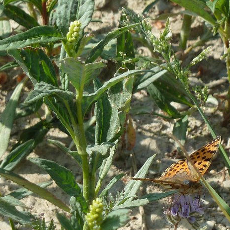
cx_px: 181
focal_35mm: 780
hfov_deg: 2.2
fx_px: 5863
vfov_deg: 2.2
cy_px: 157
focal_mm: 49.2
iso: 80
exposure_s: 1/250
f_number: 4.9
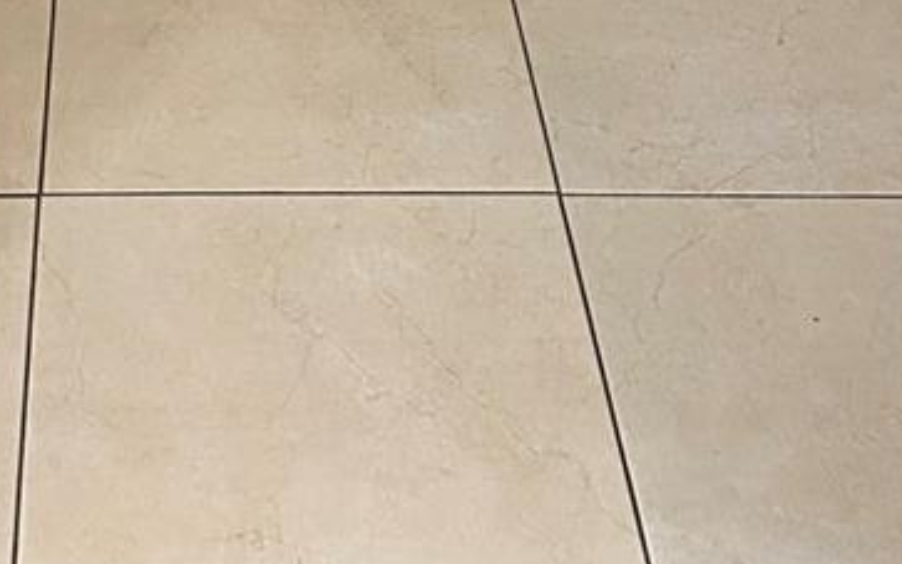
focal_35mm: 91
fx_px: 2237
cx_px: 209
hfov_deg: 22.5
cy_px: -865
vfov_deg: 11.4
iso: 125
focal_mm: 4.25
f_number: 1.8
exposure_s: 1/60
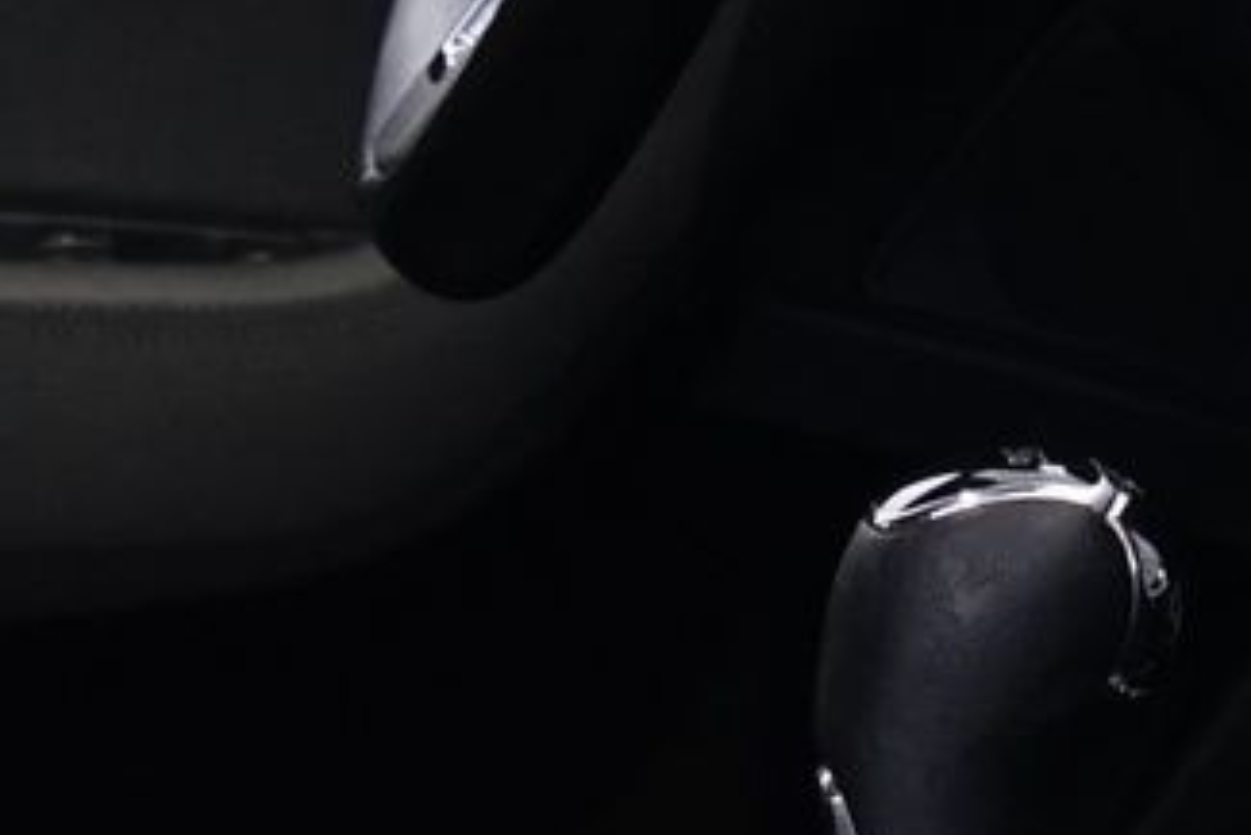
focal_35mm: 277
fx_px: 9630
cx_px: 346
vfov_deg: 4.9
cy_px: 1356
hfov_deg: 7.4
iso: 1250
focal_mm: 36
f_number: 5
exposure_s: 1/8
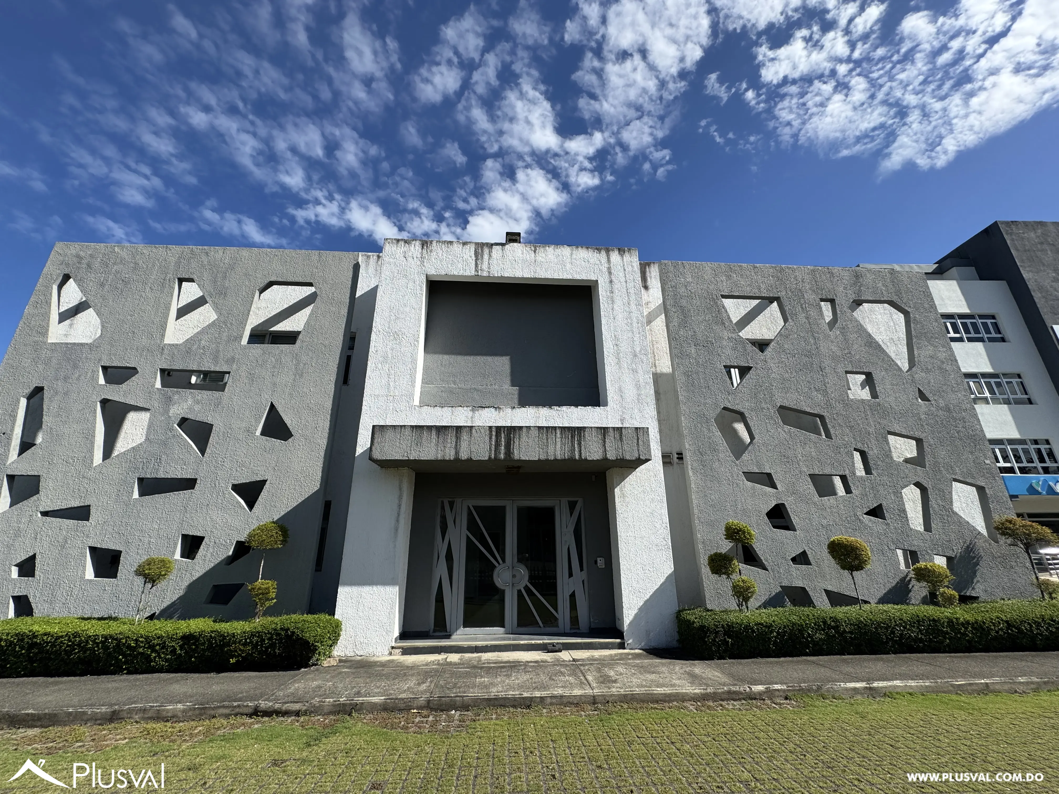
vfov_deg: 85.7
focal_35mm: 14
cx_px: 530
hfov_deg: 102.1
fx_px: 428
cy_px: 397
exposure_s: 1/2028
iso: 50
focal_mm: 2.22
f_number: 2.2
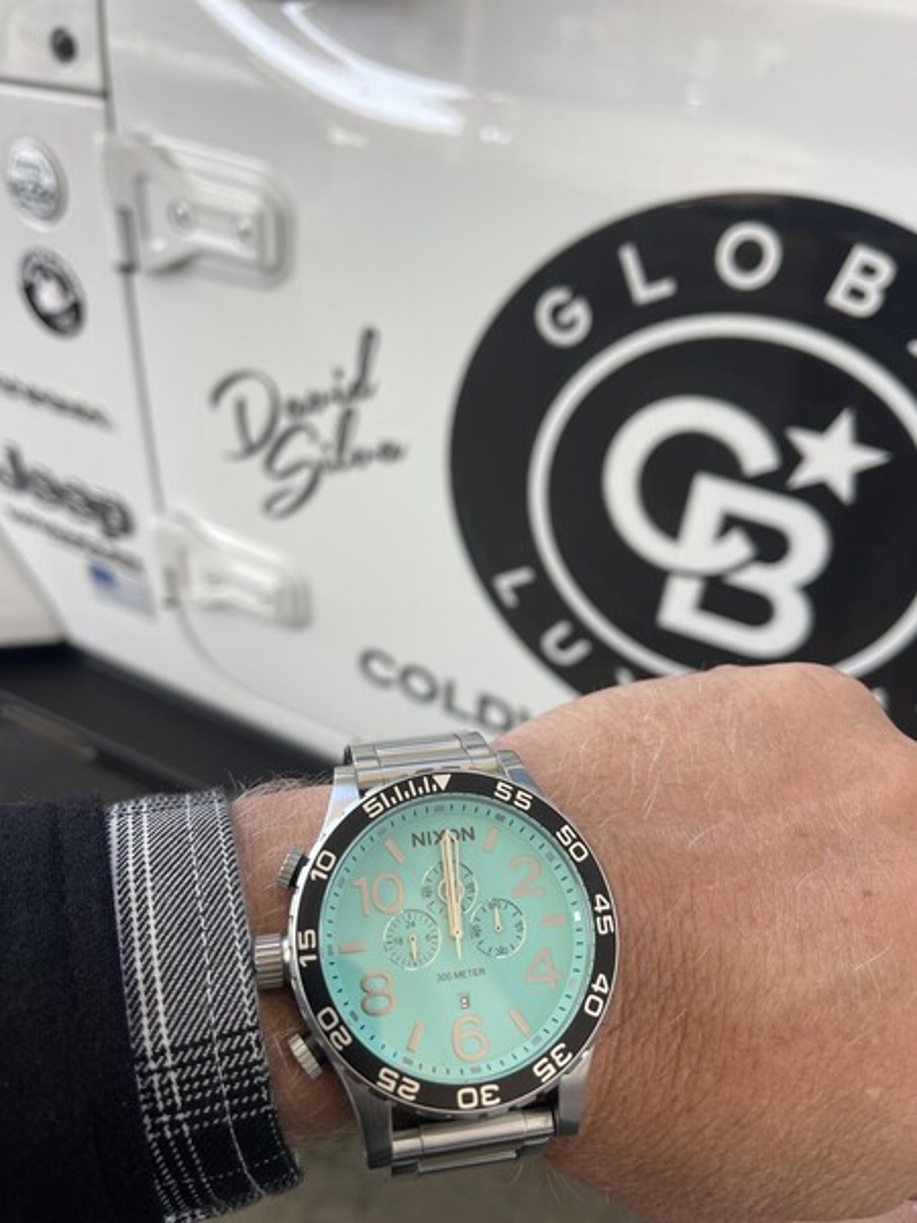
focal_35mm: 25
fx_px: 883
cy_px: 612
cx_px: 458
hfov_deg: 54.9
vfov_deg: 69.4
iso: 32
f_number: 1.6
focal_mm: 5.1
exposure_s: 1/278
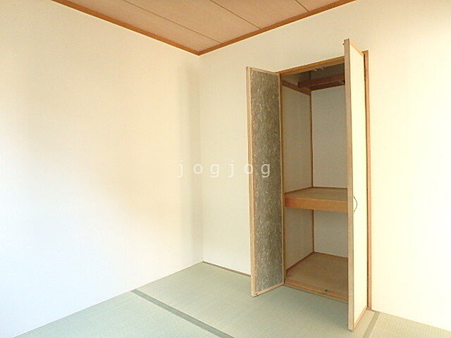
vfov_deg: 63.4
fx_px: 274
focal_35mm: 21
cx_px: 226
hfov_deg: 79.0
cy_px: 169
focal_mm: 3.7
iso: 800
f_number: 3.5
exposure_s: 1/20
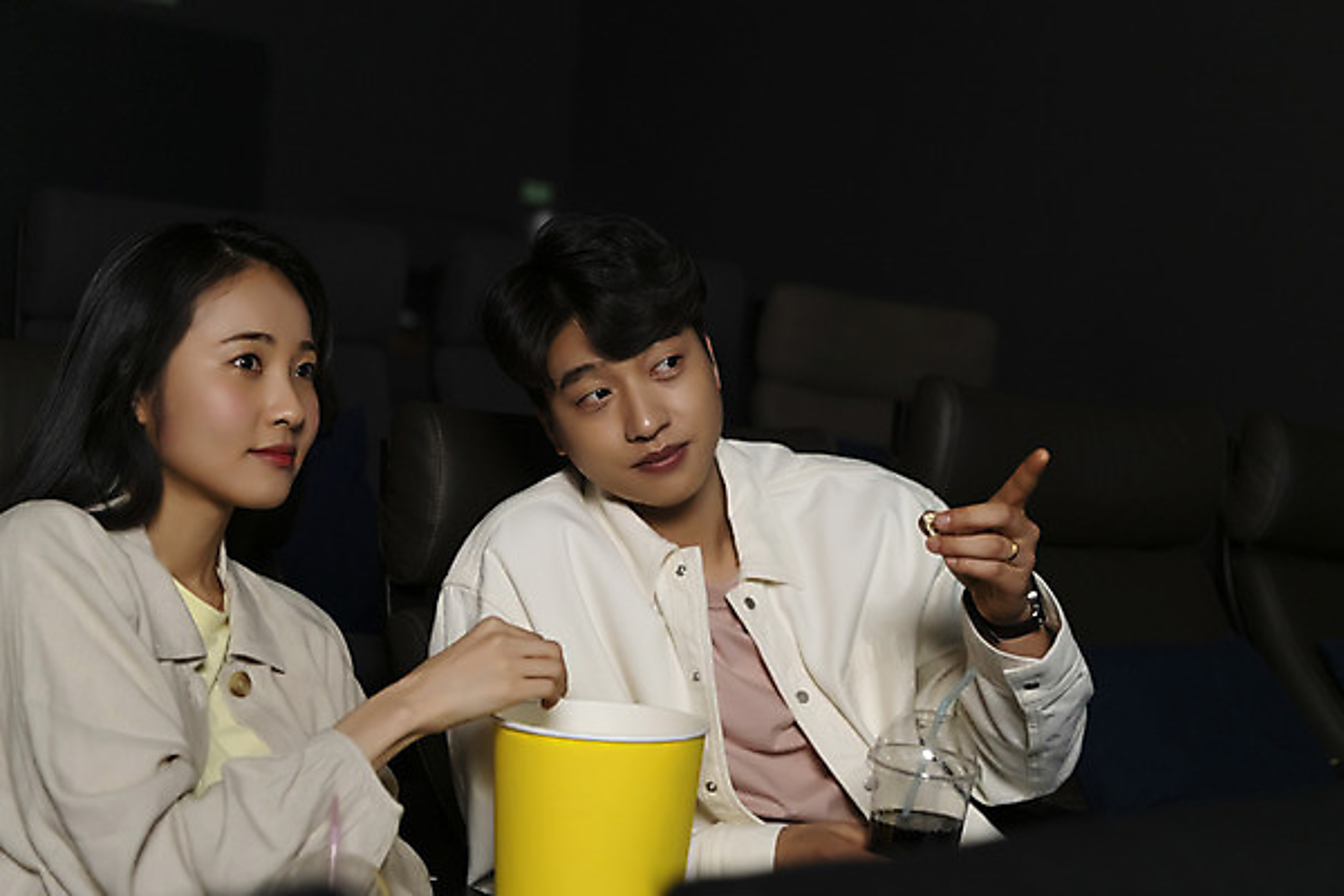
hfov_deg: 38.2
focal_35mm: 52
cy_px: 448
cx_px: 672
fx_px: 1941
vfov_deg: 26.0
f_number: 2.8
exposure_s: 1/40
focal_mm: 52
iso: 1250
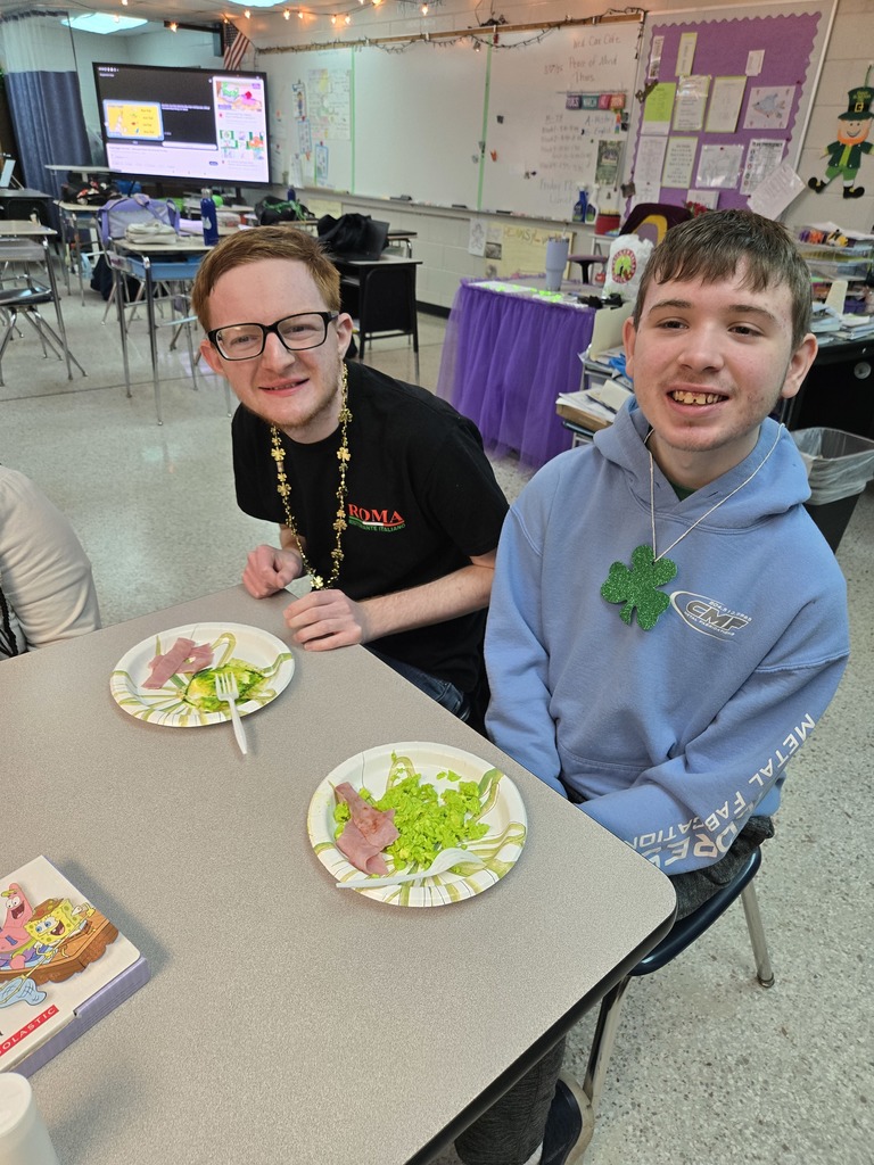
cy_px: 582
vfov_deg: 73.9
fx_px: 774
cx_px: 437
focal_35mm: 23
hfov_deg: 58.9
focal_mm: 5.4
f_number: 1.8
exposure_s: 1/120
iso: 200
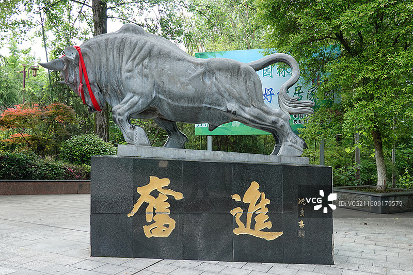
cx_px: 206
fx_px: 401
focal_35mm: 35
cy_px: 138
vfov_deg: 37.8
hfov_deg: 54.4
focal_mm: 13.03
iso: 125
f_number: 3.5
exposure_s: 1/160
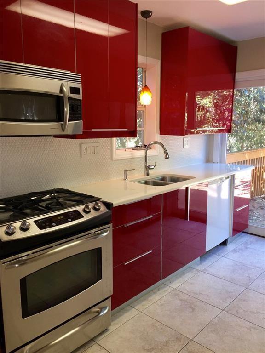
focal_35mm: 29
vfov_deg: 61.7
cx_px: 132
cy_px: 176
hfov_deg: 48.2
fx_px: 296
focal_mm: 4.15
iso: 40
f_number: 2.2
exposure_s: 1/30
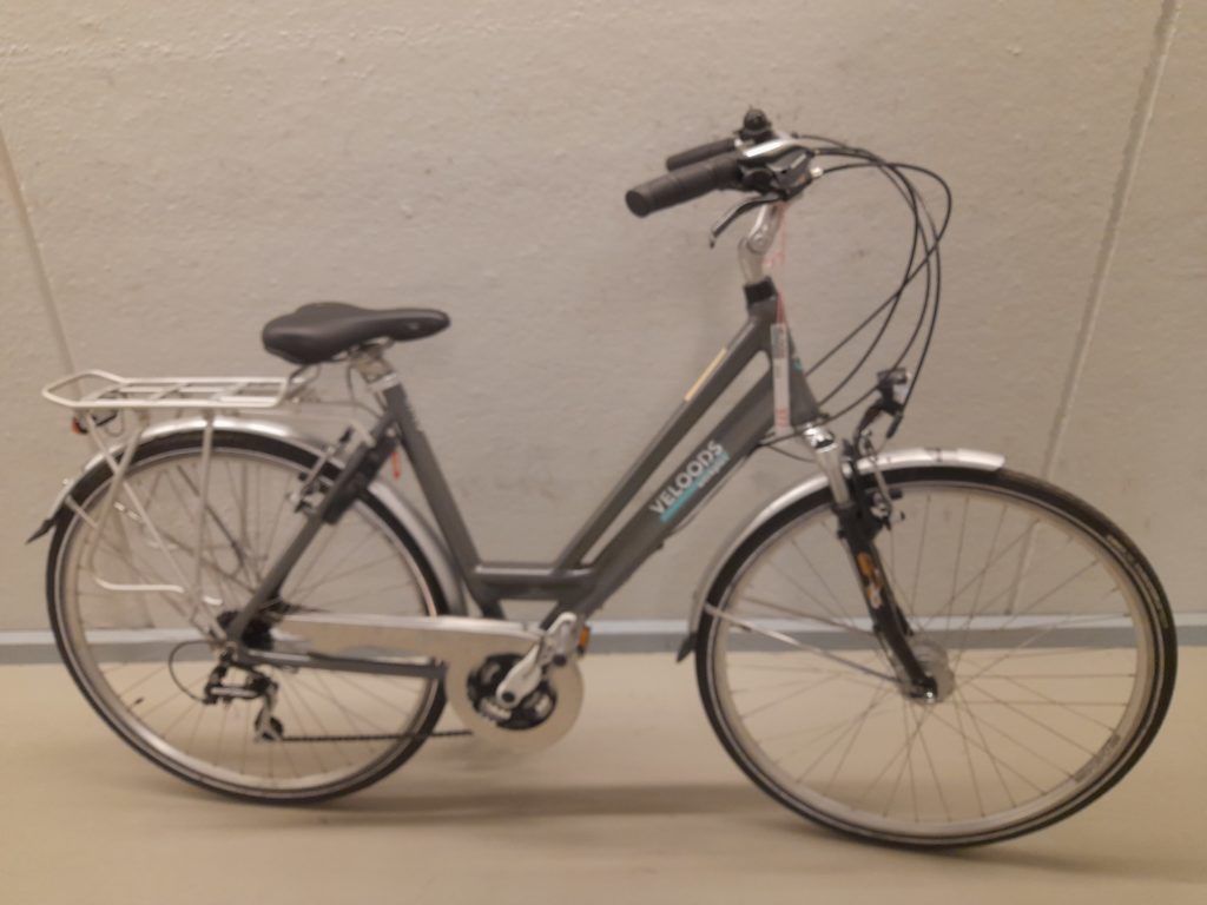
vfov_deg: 54.9
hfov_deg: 69.4
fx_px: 872
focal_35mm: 25
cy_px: 452
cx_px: 604
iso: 200
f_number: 2
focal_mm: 4.6
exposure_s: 1/50
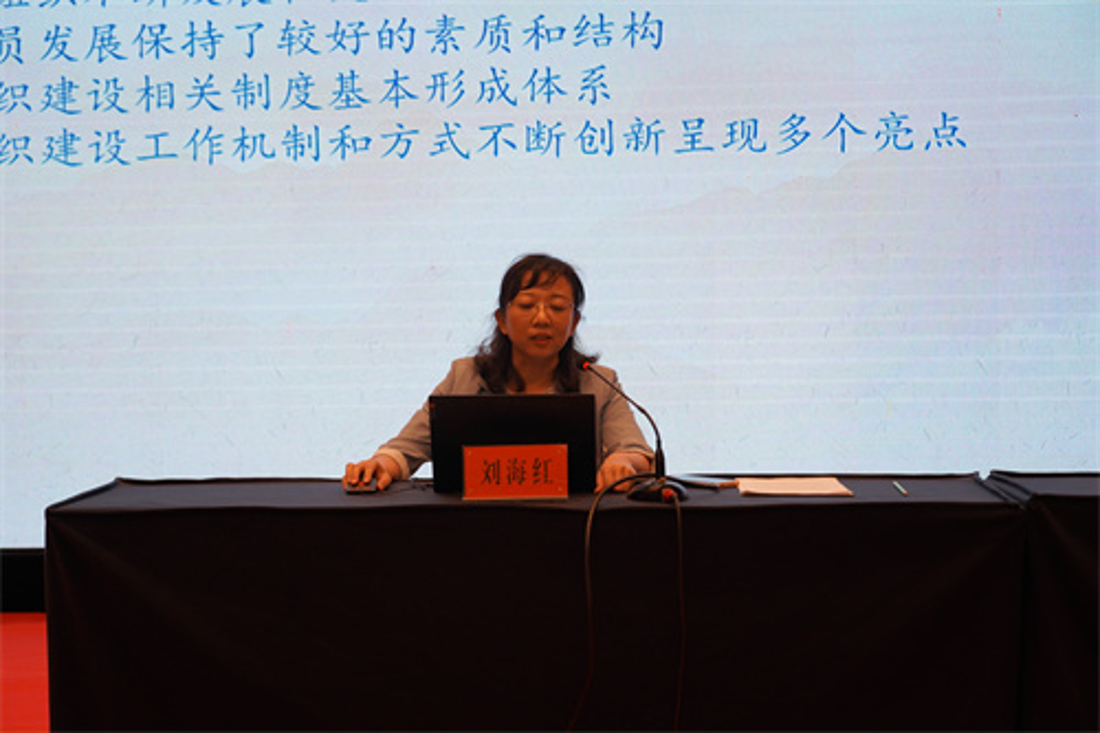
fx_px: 1680
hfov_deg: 36.3
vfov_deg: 24.6
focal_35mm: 55
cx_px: 550
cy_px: 366
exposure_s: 1/160
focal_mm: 55
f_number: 4
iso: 640
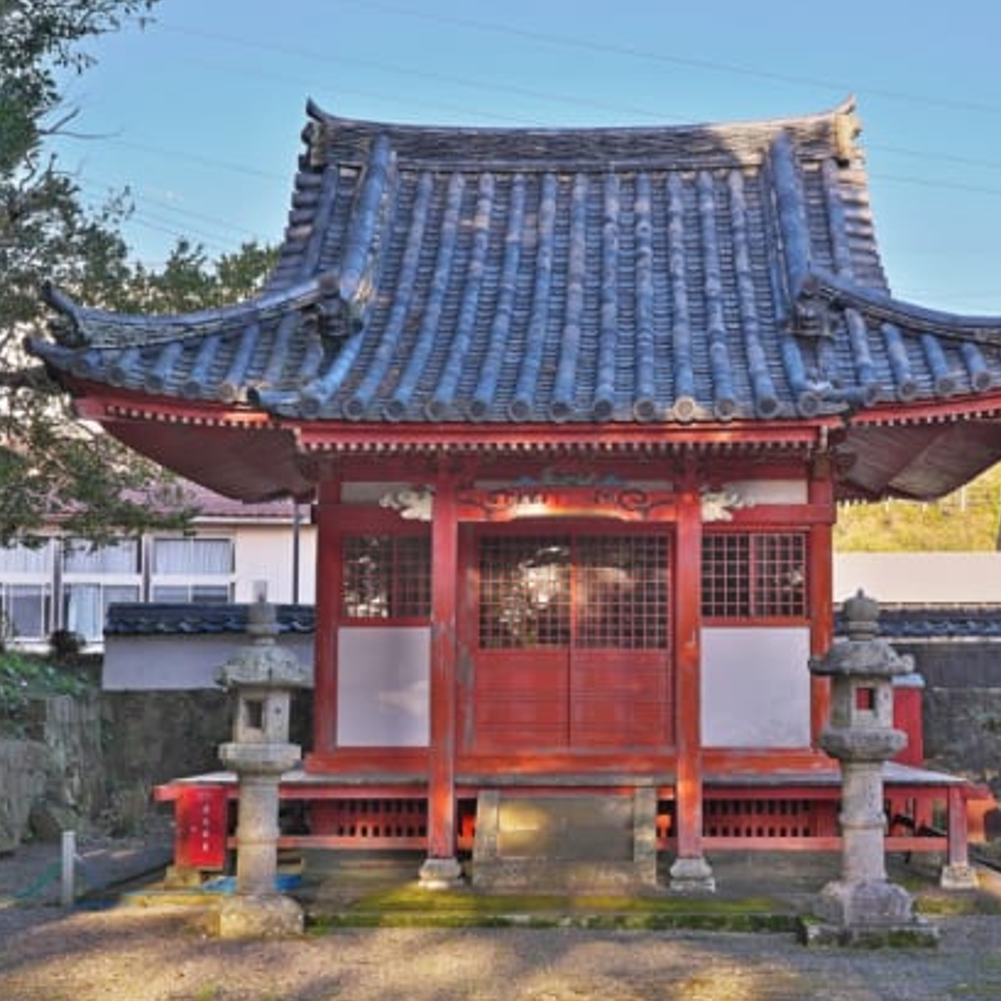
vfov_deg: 26.5
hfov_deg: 26.4
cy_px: 491
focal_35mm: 65
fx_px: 2127
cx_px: 585
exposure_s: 1/25
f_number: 10
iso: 100
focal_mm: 46
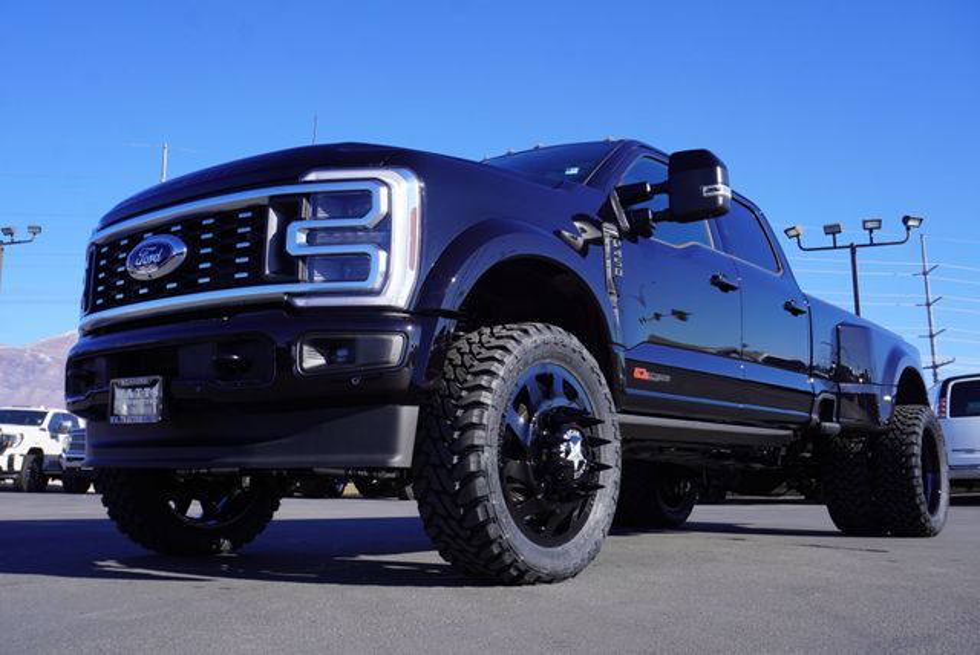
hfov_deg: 55.1
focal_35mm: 34
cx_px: 490
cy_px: 328
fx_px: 940
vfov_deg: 38.4
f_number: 9
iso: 100
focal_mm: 23
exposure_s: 1/125
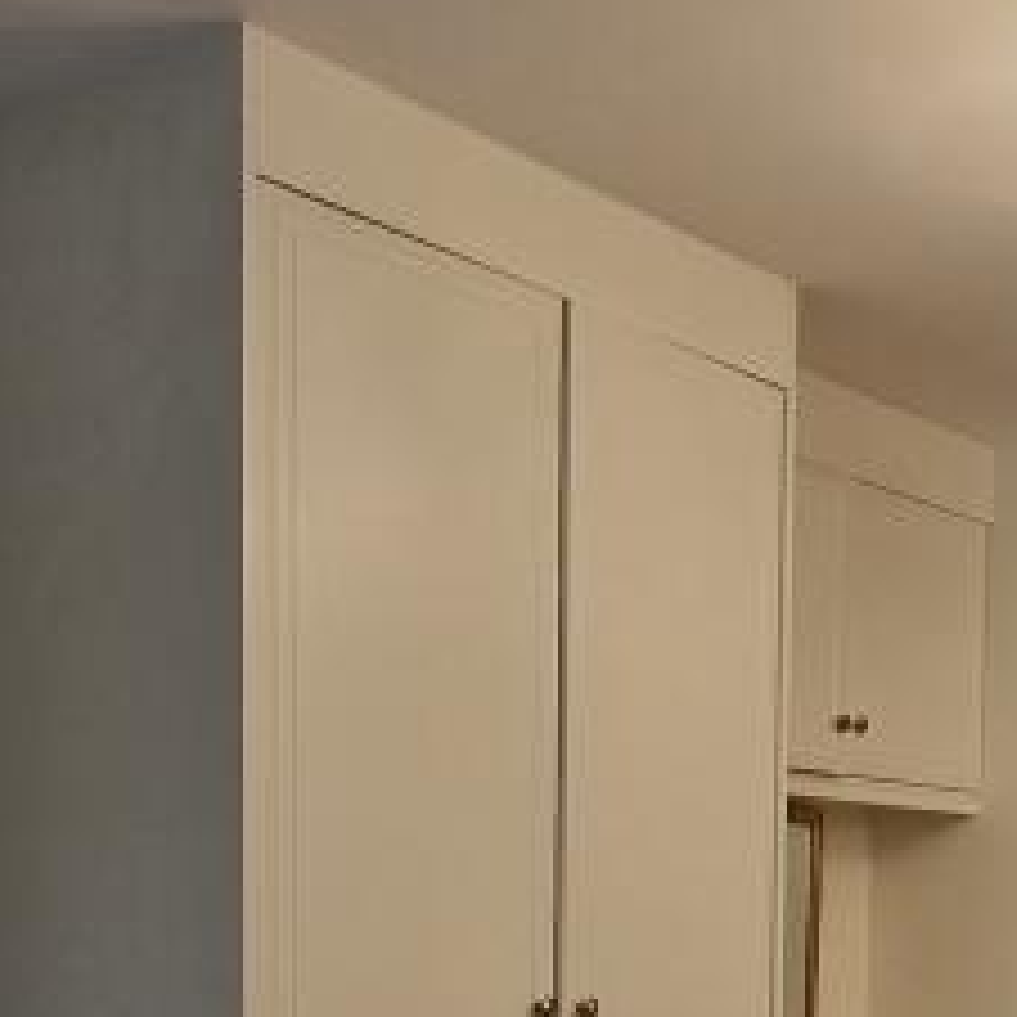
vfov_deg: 30.0
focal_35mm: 52
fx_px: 1728
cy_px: 1066
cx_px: 1066
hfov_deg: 30.0
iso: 160
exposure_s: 1/50
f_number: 2.2
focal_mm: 2.2
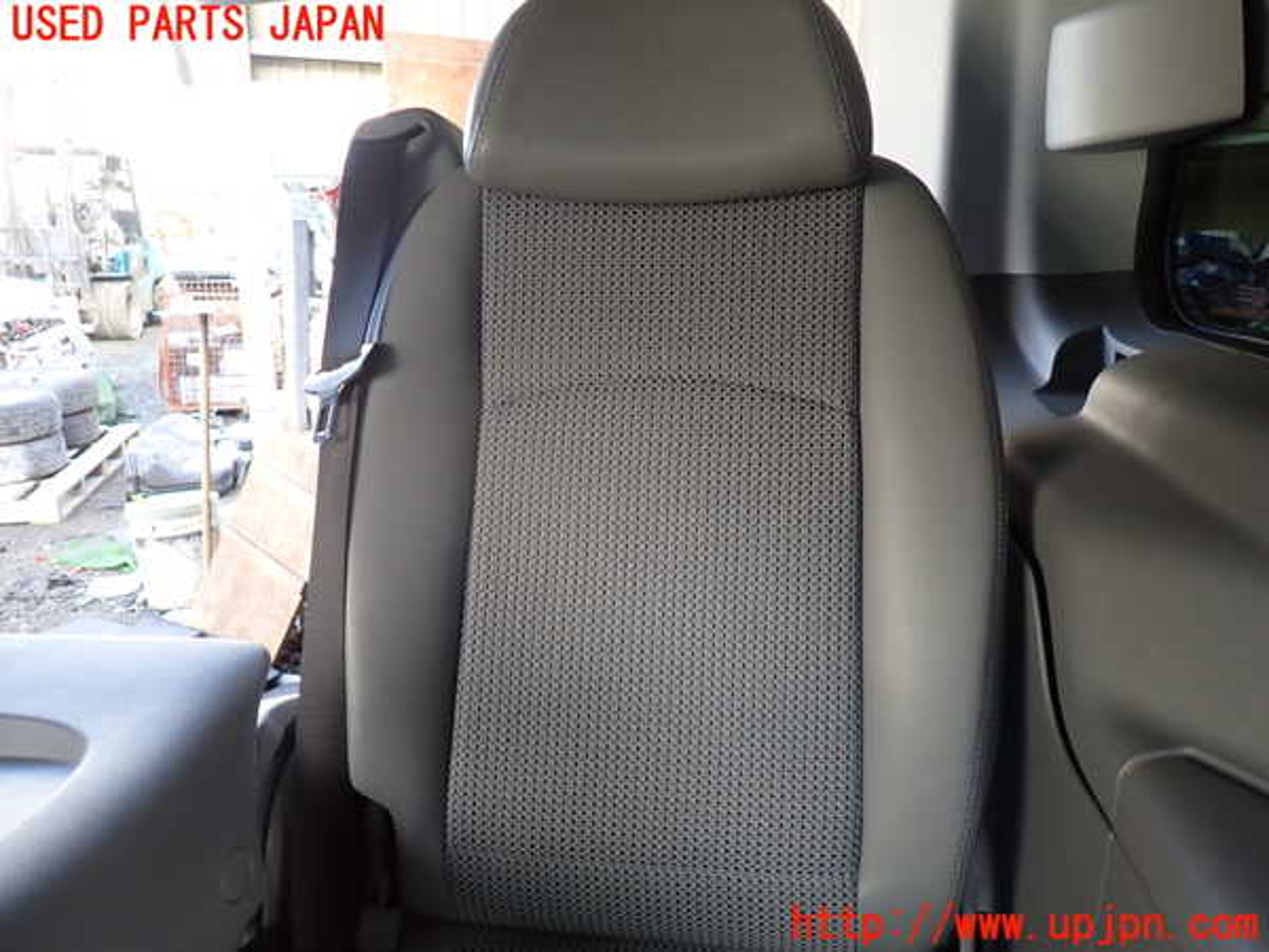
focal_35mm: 25
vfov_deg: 54.9
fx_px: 916
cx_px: 634
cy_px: 476
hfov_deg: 69.4
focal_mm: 4.5
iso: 200
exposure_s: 1/60
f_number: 2
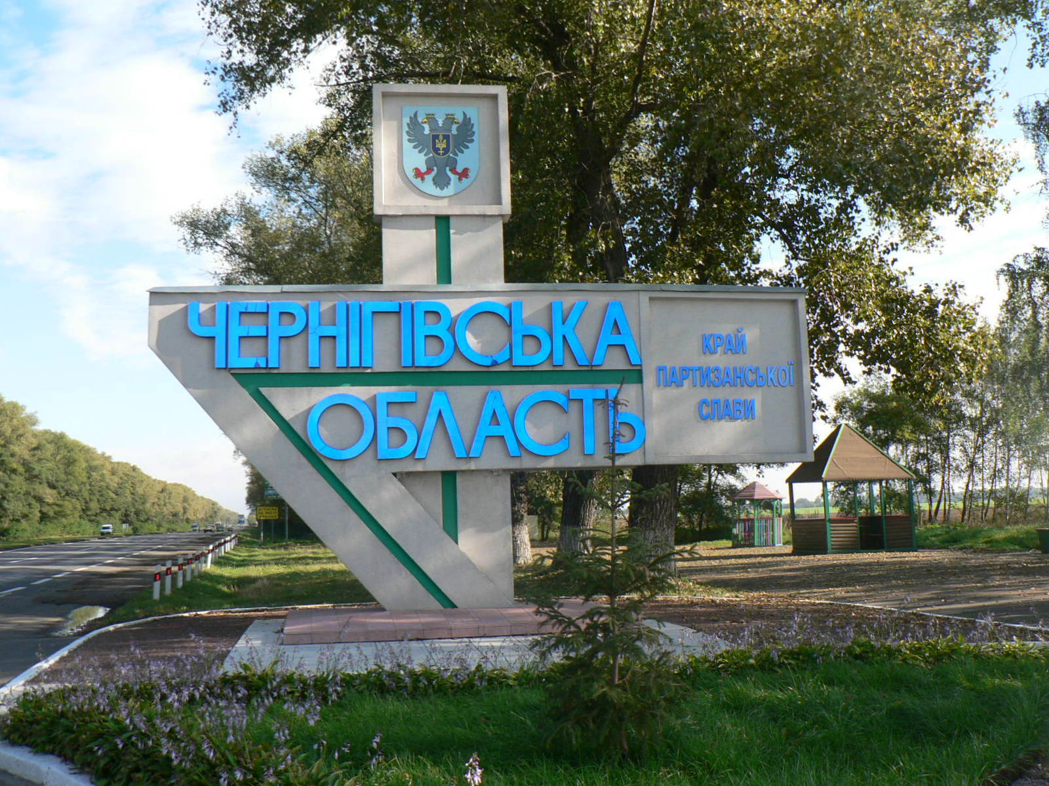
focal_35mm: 36
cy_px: 393
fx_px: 1091
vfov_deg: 39.7
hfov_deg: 51.4
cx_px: 524
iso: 80
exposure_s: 1/250
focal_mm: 6
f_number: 4
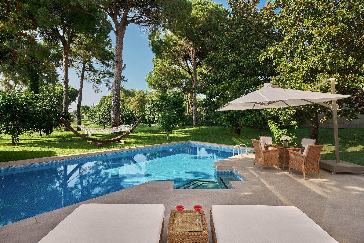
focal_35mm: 17
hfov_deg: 93.3
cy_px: 122
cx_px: 182
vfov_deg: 70.5
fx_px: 172
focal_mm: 17
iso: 100
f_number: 16
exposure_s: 1/15
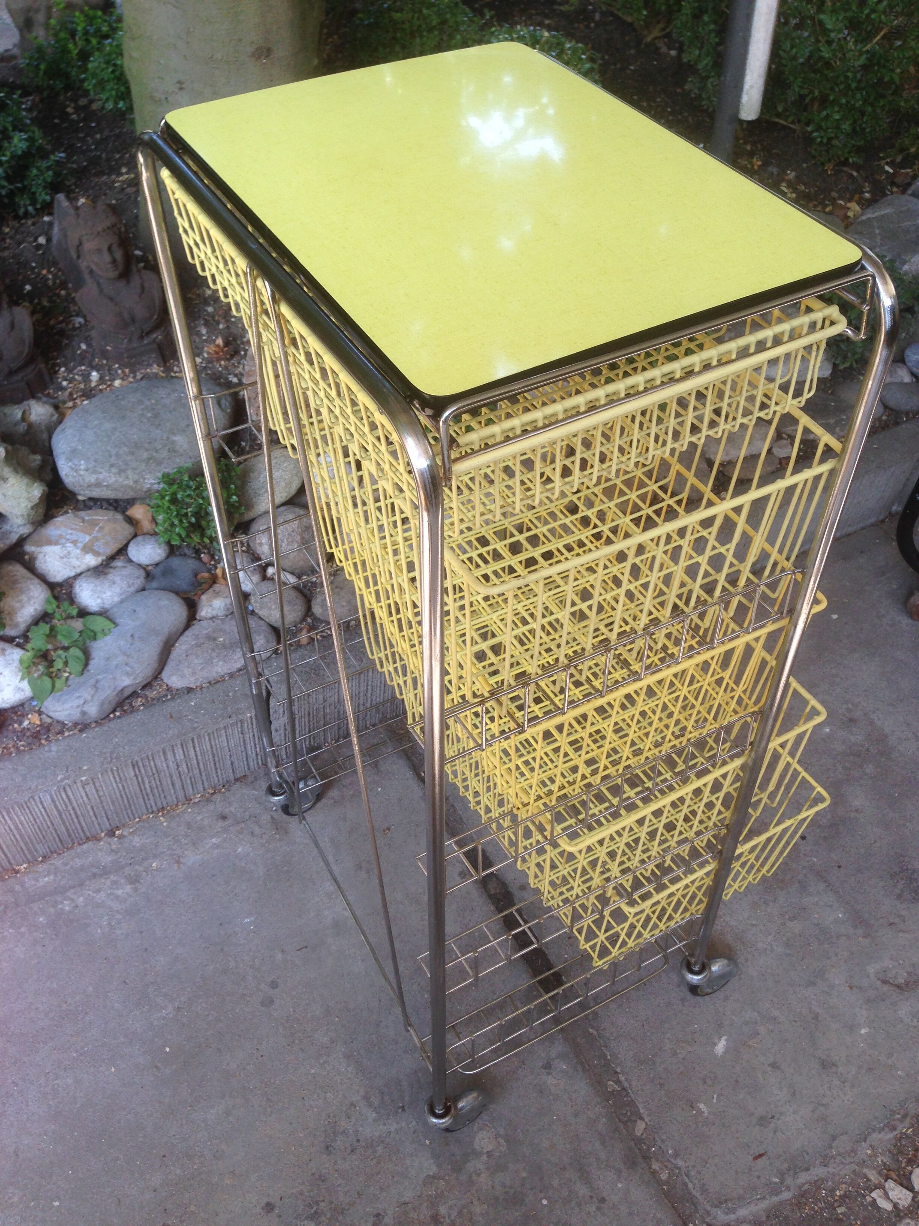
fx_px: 1168
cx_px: 460
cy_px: 613
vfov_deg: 55.4
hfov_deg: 42.9
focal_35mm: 33
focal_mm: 4.12
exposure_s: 1/123
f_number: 2.4
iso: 50
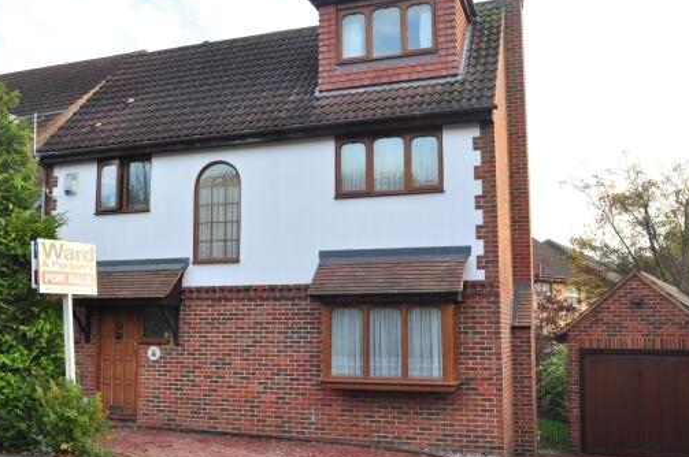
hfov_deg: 51.8
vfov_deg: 35.8
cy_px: 242
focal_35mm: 37
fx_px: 707
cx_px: 296
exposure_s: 1/20
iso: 200
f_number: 11
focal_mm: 20
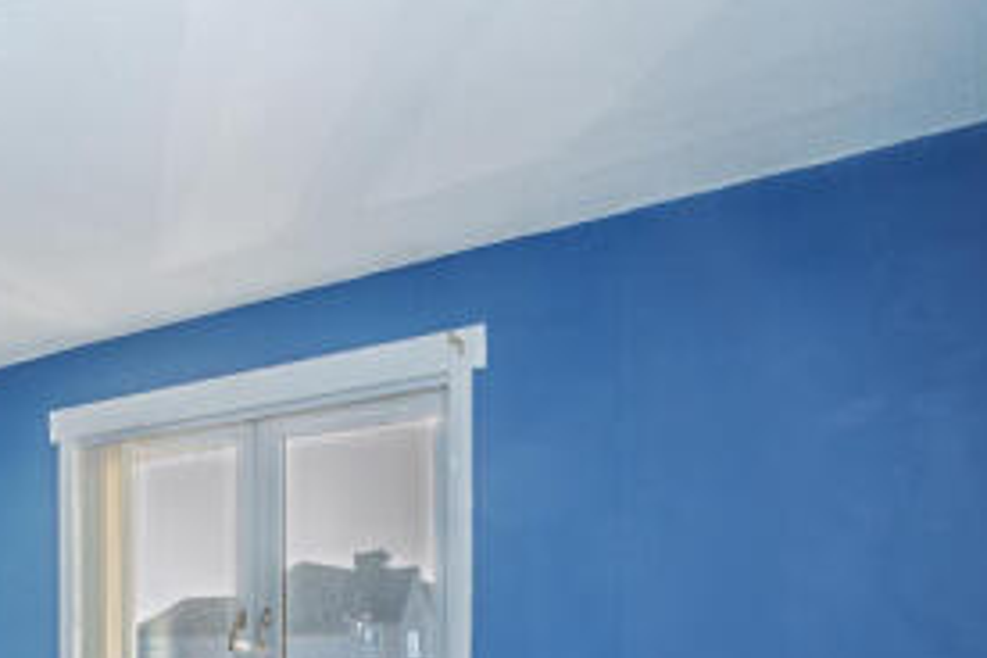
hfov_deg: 41.3
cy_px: 717
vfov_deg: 31.3
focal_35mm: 38
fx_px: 1042
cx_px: -80
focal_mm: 16
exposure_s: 1/60
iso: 250
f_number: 9
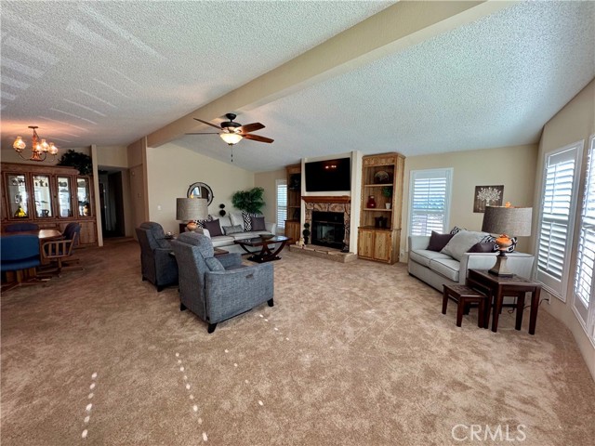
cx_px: 298
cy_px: 223
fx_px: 241
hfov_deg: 102.1
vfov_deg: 85.7
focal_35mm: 14
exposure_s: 1/120
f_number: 2.2
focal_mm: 2.22
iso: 200
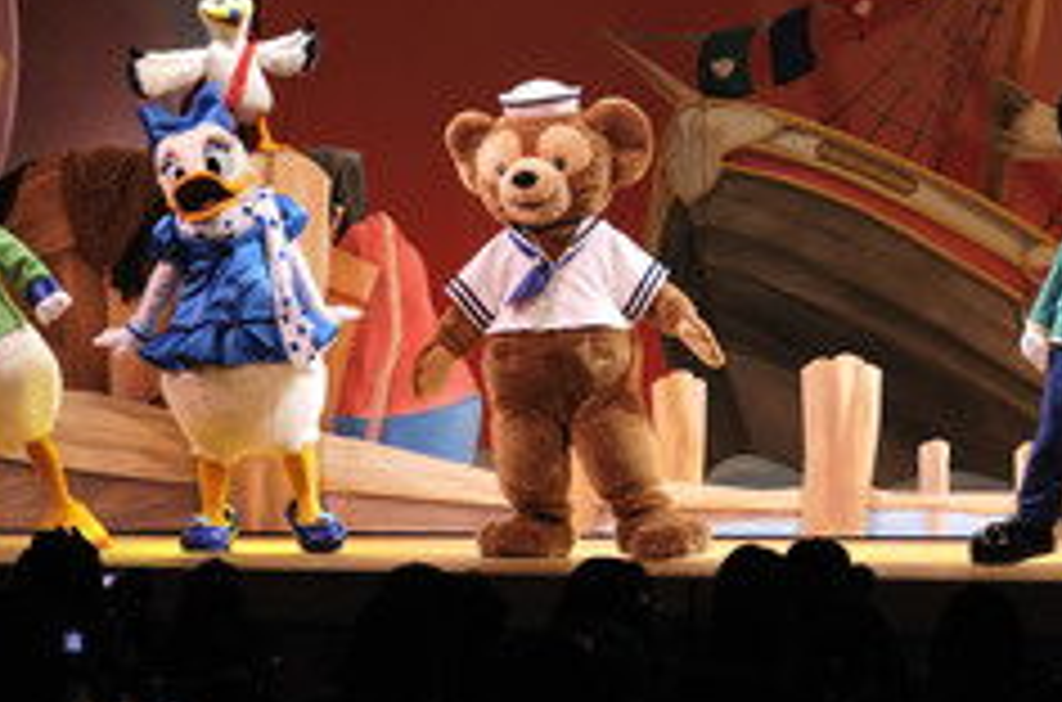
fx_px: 6973
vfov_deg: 5.8
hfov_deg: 8.7
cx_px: 711
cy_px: 158
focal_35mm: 237
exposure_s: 1/125
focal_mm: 90
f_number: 4.5
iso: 800
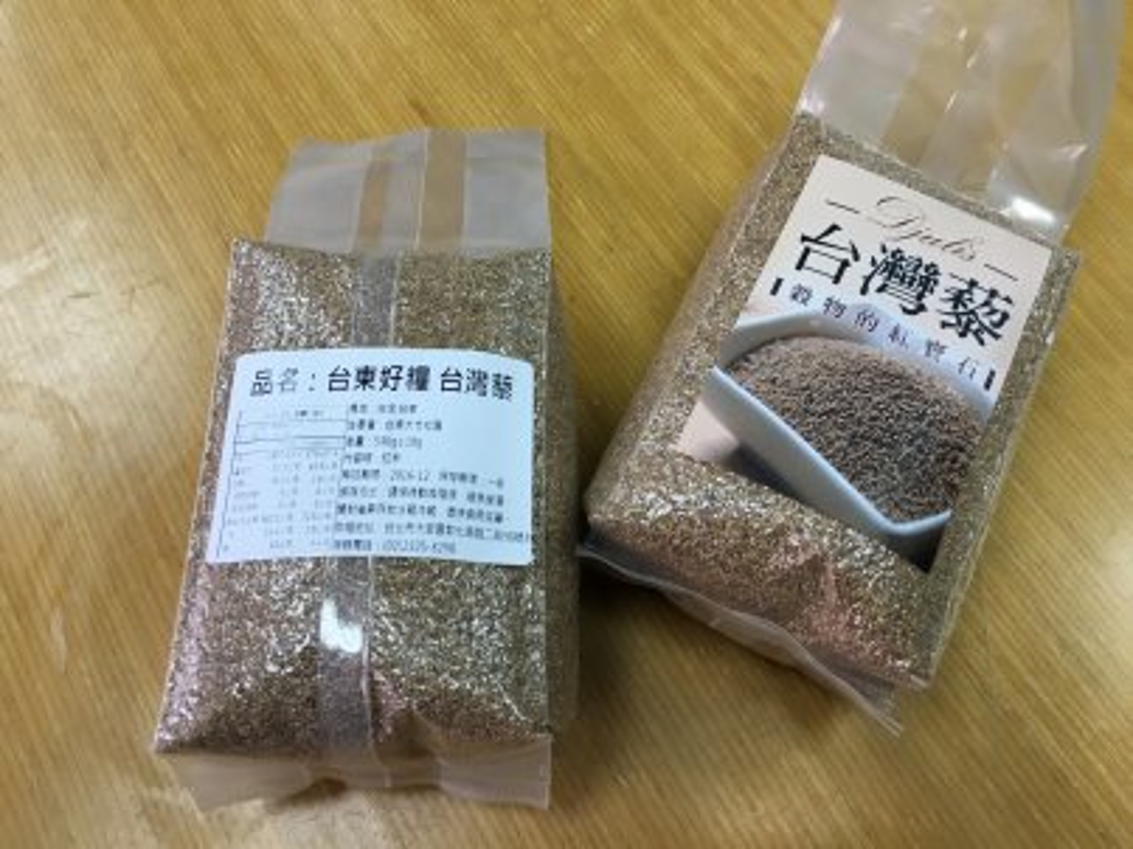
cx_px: 566
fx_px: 949
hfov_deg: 61.7
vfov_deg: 48.2
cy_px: 424
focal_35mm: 29
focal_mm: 4.15
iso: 25
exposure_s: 1/30
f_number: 2.2
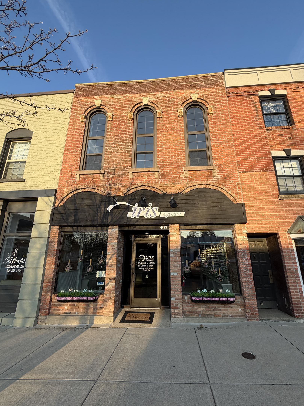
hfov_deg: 81.7
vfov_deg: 98.1
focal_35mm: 15
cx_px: 159
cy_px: 208
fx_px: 176
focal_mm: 2.22
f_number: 2.2
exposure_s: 1/502
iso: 64
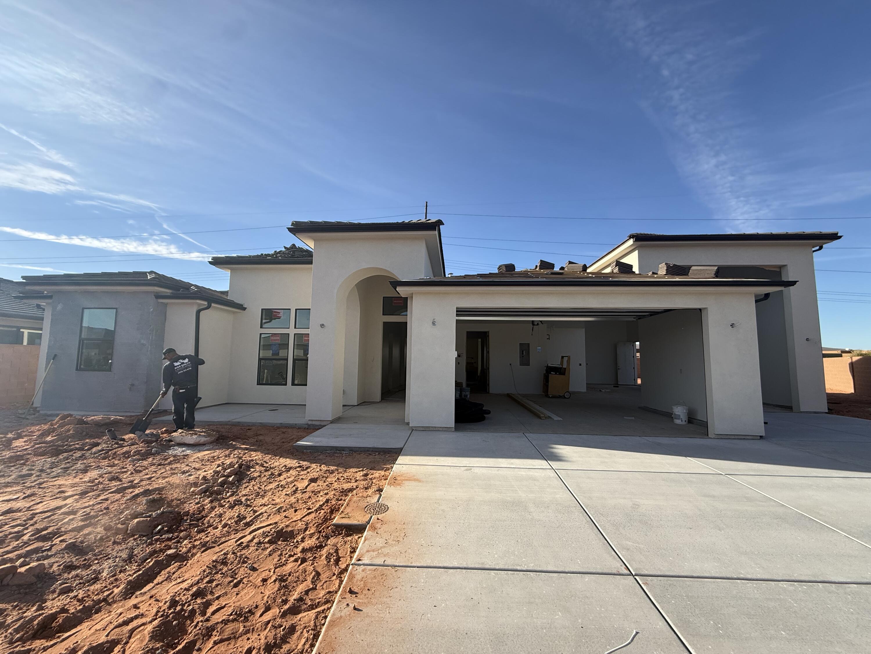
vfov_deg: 85.7
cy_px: 327
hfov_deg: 102.1
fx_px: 352
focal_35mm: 14
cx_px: 436
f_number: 2.2
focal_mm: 2.22
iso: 50
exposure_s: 1/1167
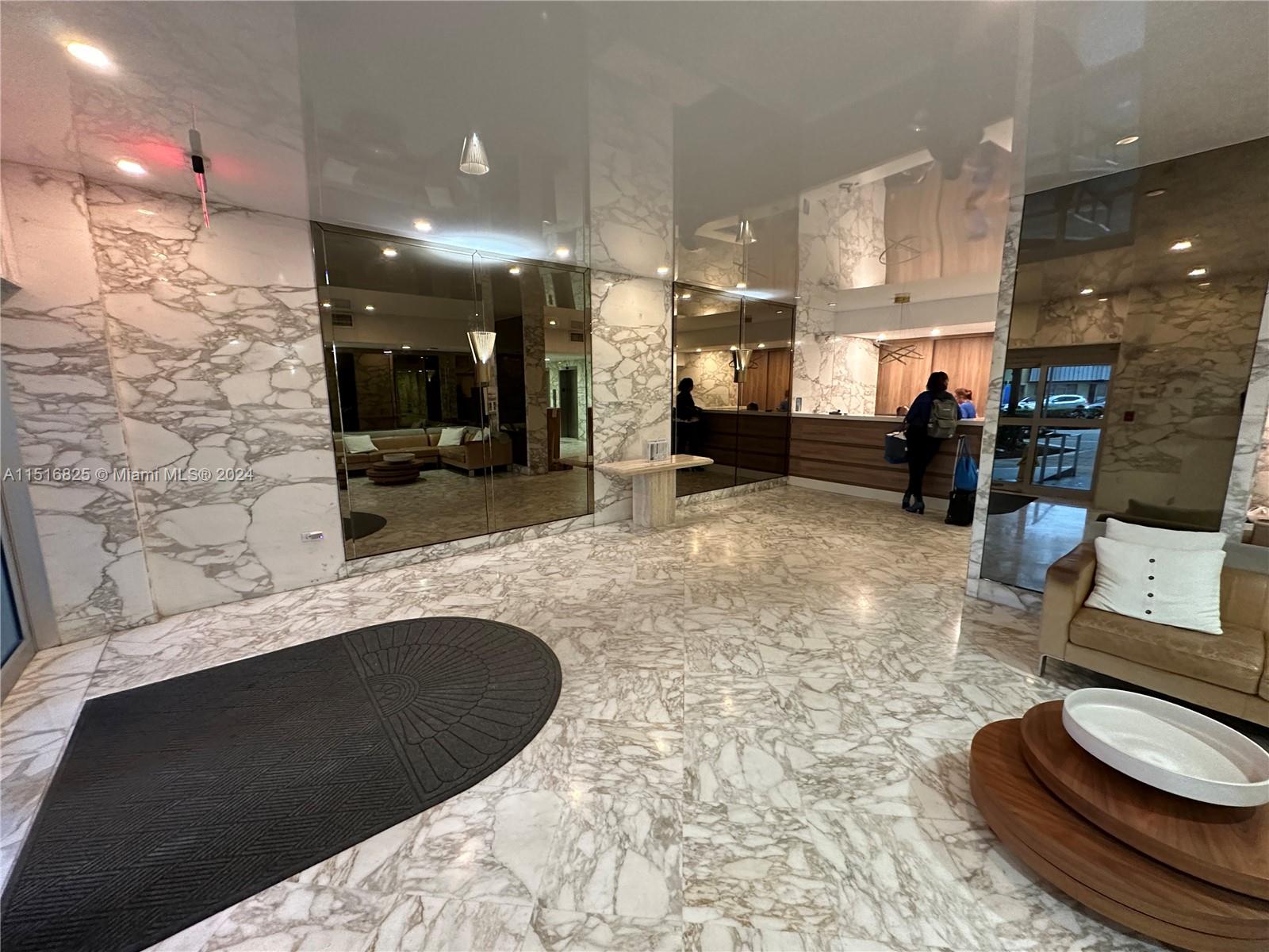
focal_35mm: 14
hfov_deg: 102.1
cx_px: 634
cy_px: 476
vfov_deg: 85.7
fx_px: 513
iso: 800
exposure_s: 1/60
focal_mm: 2.22
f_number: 2.2
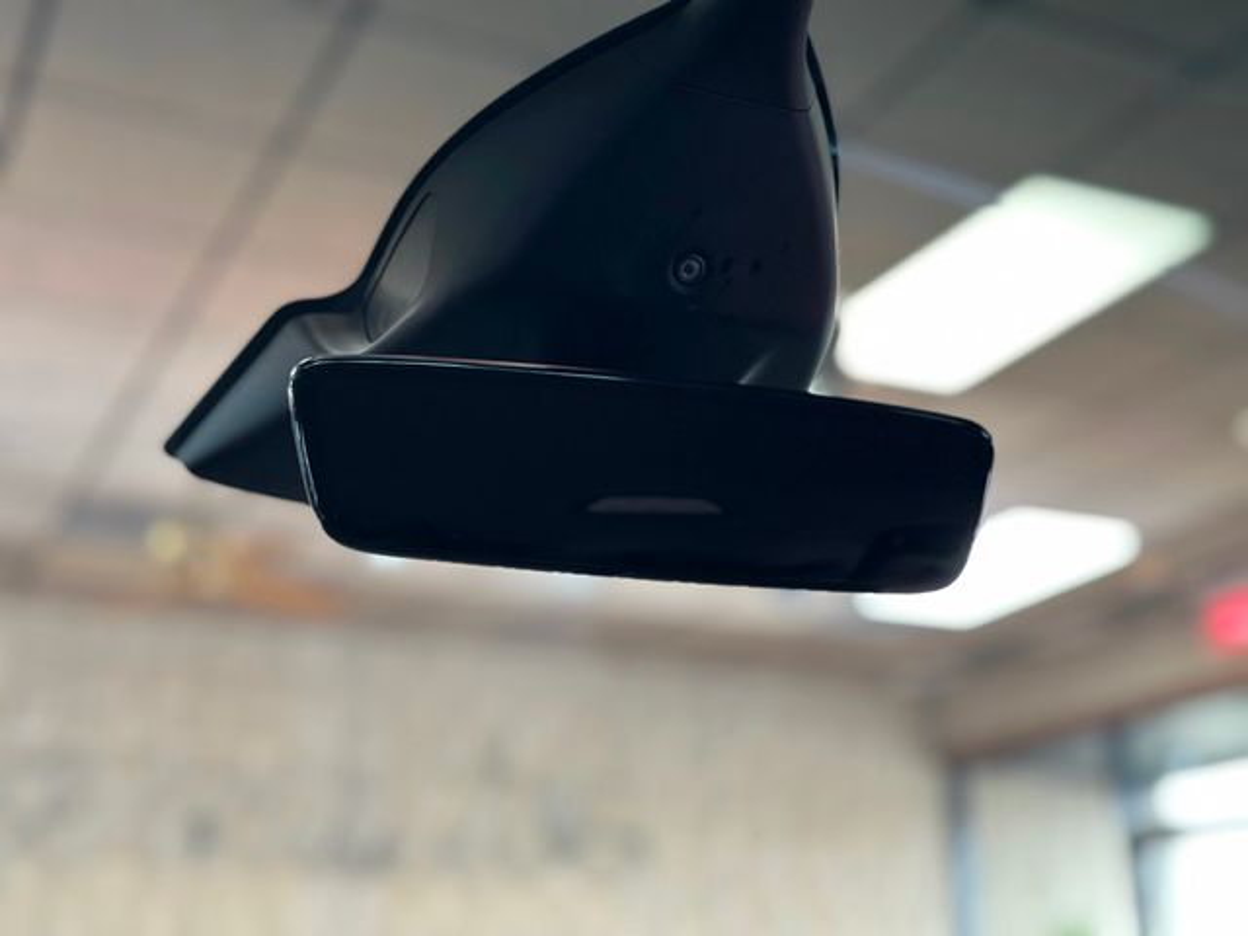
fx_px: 1731
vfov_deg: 30.3
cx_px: 624
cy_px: 468
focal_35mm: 48
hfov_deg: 39.7
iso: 200
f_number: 1.78
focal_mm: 6.86
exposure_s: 1/60
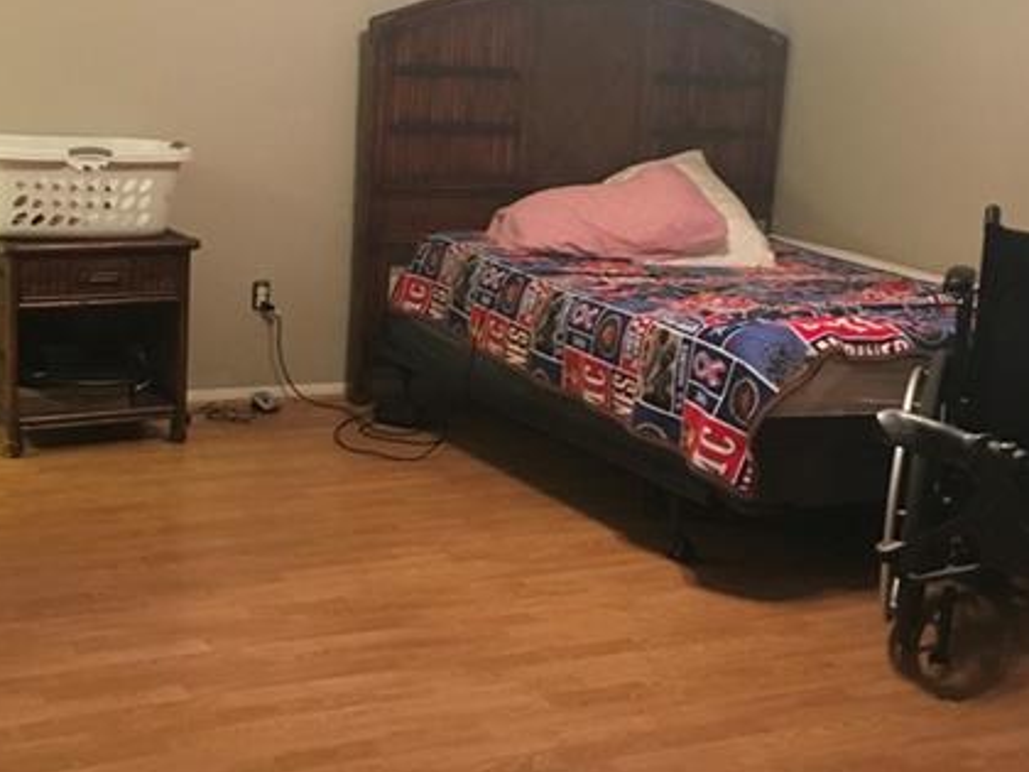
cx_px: 431
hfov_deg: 36.1
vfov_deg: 27.5
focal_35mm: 53
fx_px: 1575
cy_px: 301
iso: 200
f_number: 2.2
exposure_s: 1/17
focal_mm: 4.15
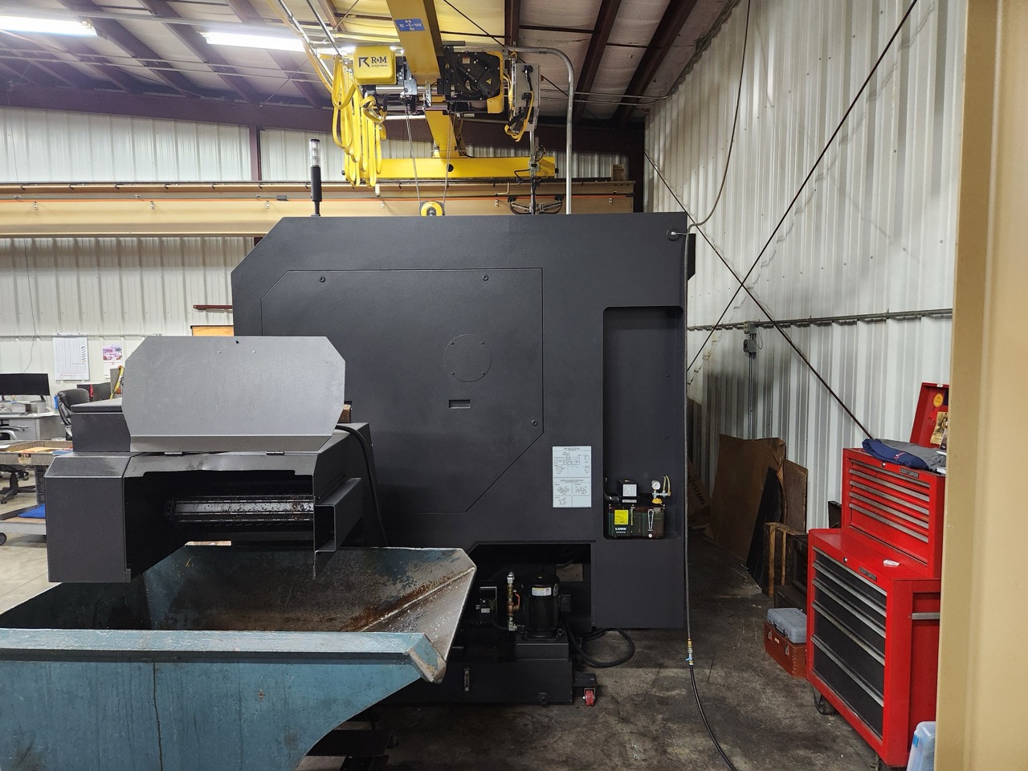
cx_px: 514
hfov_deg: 73.9
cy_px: 386
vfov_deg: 58.9
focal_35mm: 23
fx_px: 683
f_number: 1.8
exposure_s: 1/60
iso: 500
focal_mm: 5.4
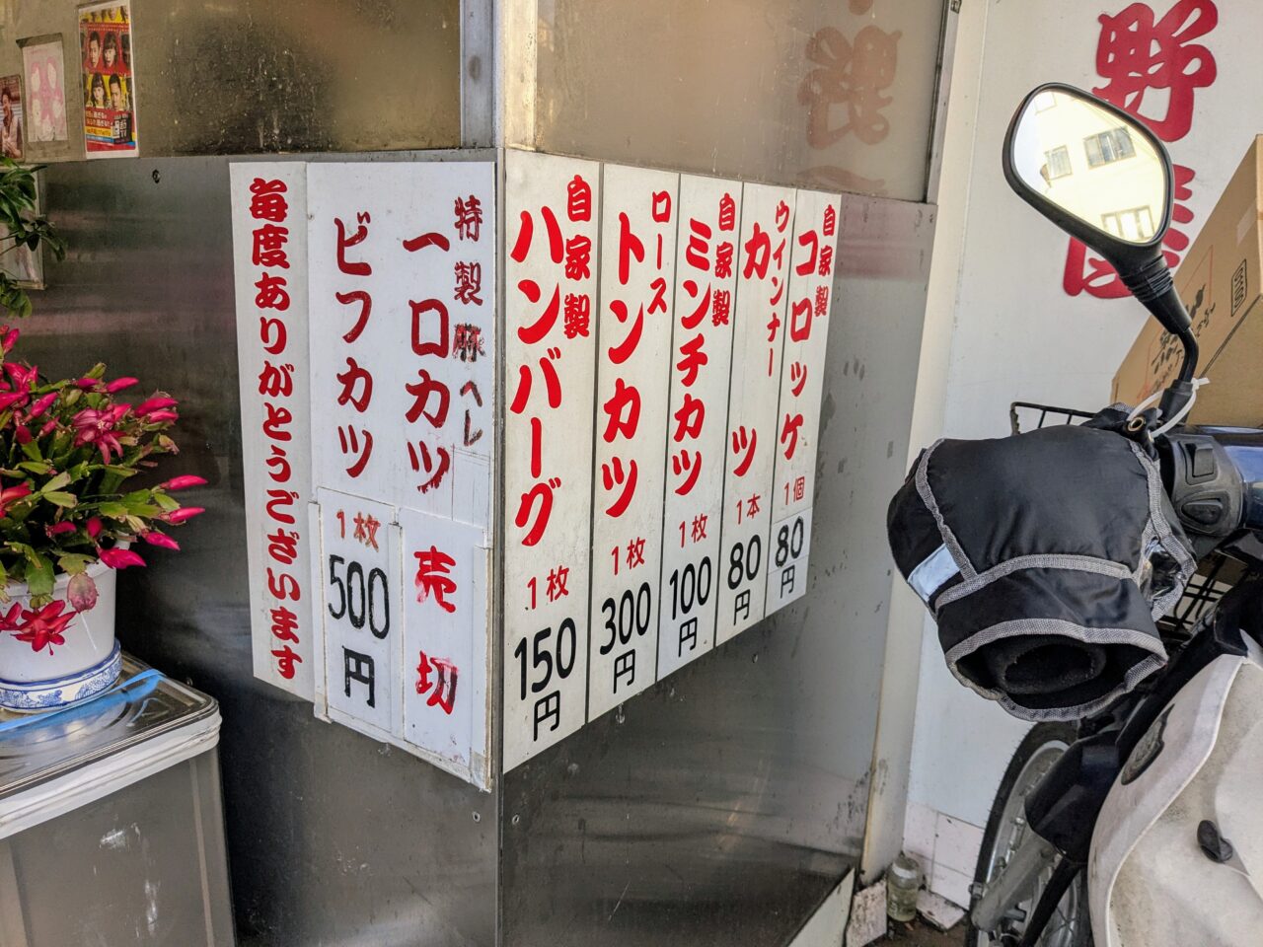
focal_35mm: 27
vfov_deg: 51.4
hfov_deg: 65.3
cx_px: 632
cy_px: 474
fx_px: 985
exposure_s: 1/205
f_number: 1.73
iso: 57
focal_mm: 4.38
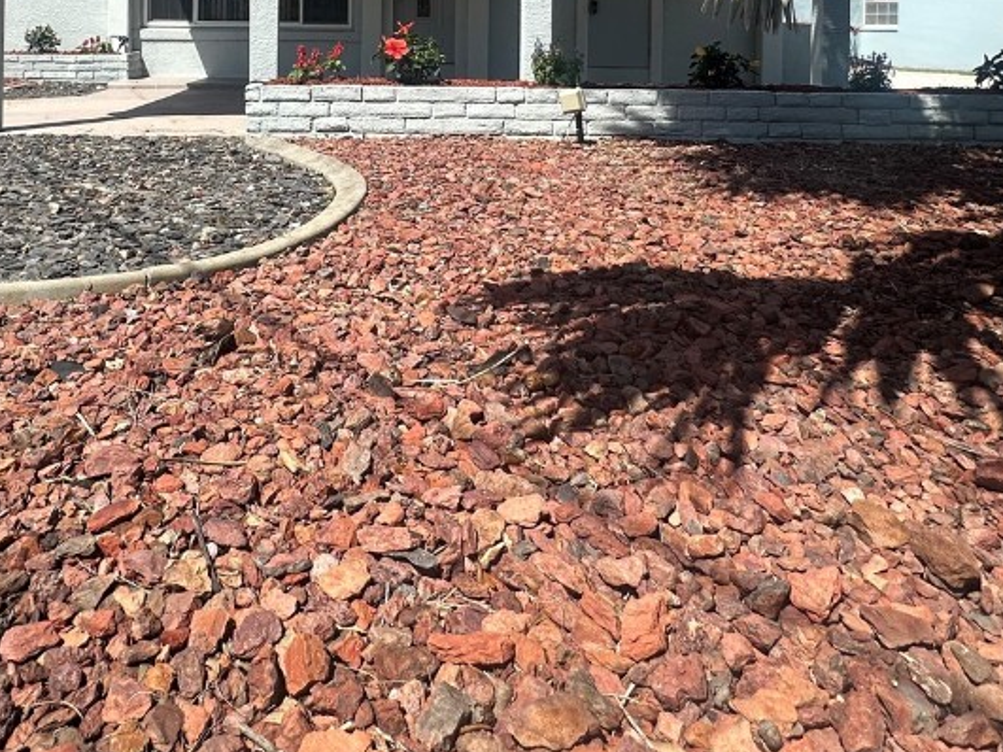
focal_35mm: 27
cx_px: 385
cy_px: 34
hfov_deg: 64.5
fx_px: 782
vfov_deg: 45.0
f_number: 2.2
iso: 50
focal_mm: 2.22
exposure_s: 1/2020
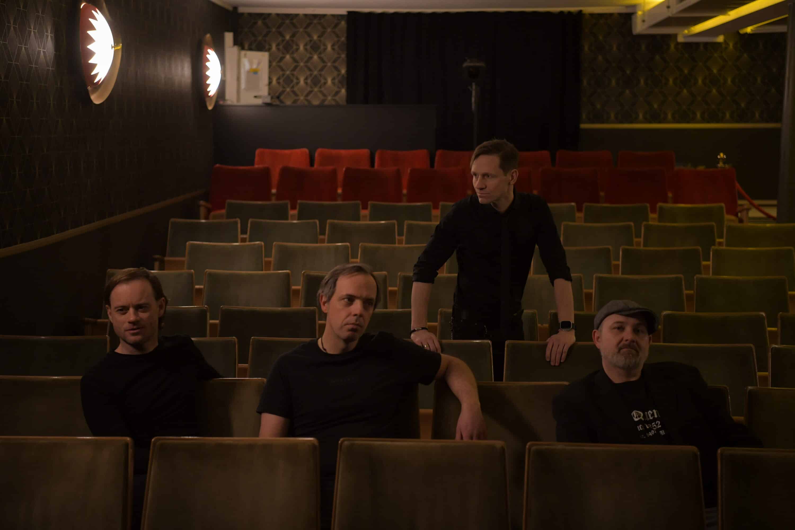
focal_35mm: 58
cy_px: 265
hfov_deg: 34.5
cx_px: 398
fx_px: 1281
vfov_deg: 23.4
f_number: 3.2
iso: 1250
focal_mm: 58
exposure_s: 1/80
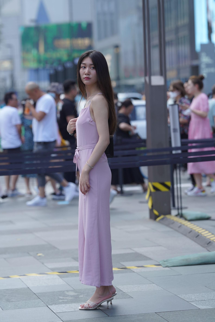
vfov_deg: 15.2
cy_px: 161
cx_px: 108
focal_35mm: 135
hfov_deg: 10.2
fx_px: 1209
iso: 400
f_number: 3.5
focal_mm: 135
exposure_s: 1/640
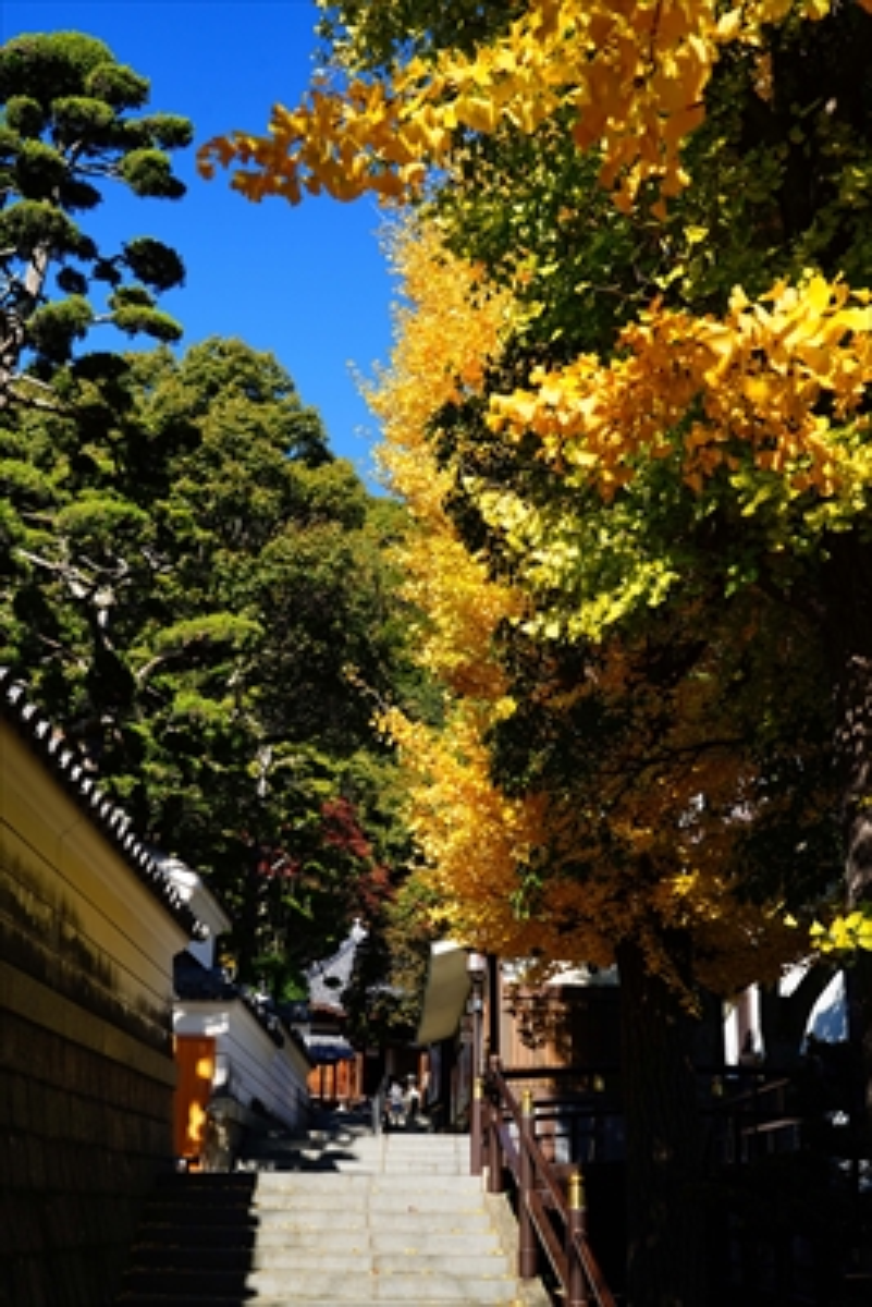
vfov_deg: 51.9
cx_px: 436
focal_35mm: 37
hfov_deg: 36.0
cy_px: 654
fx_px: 1343
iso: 125
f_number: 8
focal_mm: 37
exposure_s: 1/250
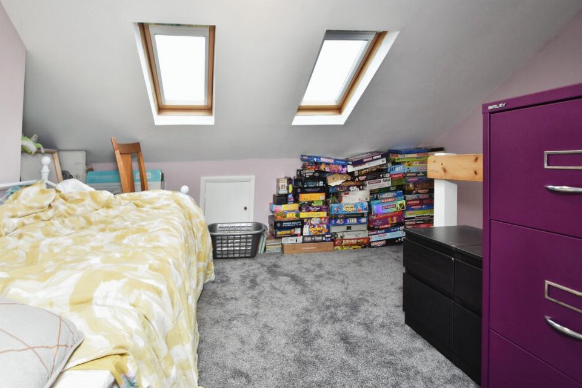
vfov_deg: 73.8
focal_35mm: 16
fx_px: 259
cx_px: 279
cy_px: 192
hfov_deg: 96.7
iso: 280
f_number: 5.6
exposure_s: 1/20
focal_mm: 10
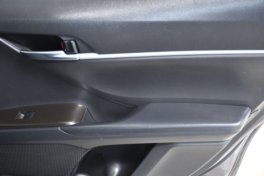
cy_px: 88
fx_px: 440
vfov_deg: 22.6
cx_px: 132
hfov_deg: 33.4
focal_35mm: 60
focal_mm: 40
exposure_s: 1/60
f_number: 4.5
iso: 2500
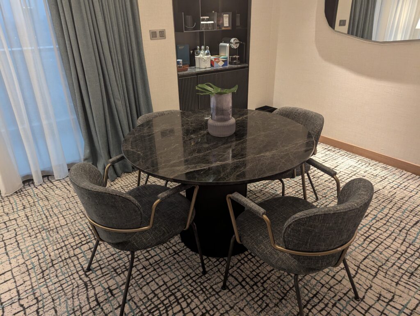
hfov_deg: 71.5
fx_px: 292
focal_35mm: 24
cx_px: 210
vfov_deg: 56.9
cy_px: 158
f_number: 1.85
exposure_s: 1/77.1
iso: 970
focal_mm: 6.81
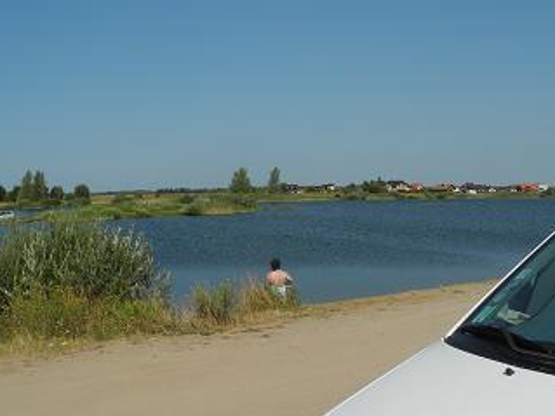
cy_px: 306
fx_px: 721
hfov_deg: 42.0
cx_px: 315
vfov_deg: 31.6
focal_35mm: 45
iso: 100
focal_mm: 6
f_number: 5.6
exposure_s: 1/1000
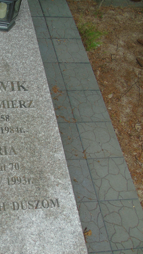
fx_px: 249
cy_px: 129
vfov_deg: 54.0
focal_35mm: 37
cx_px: -26
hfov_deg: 28.2
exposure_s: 1/125
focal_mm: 4.4
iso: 80
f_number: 3.4
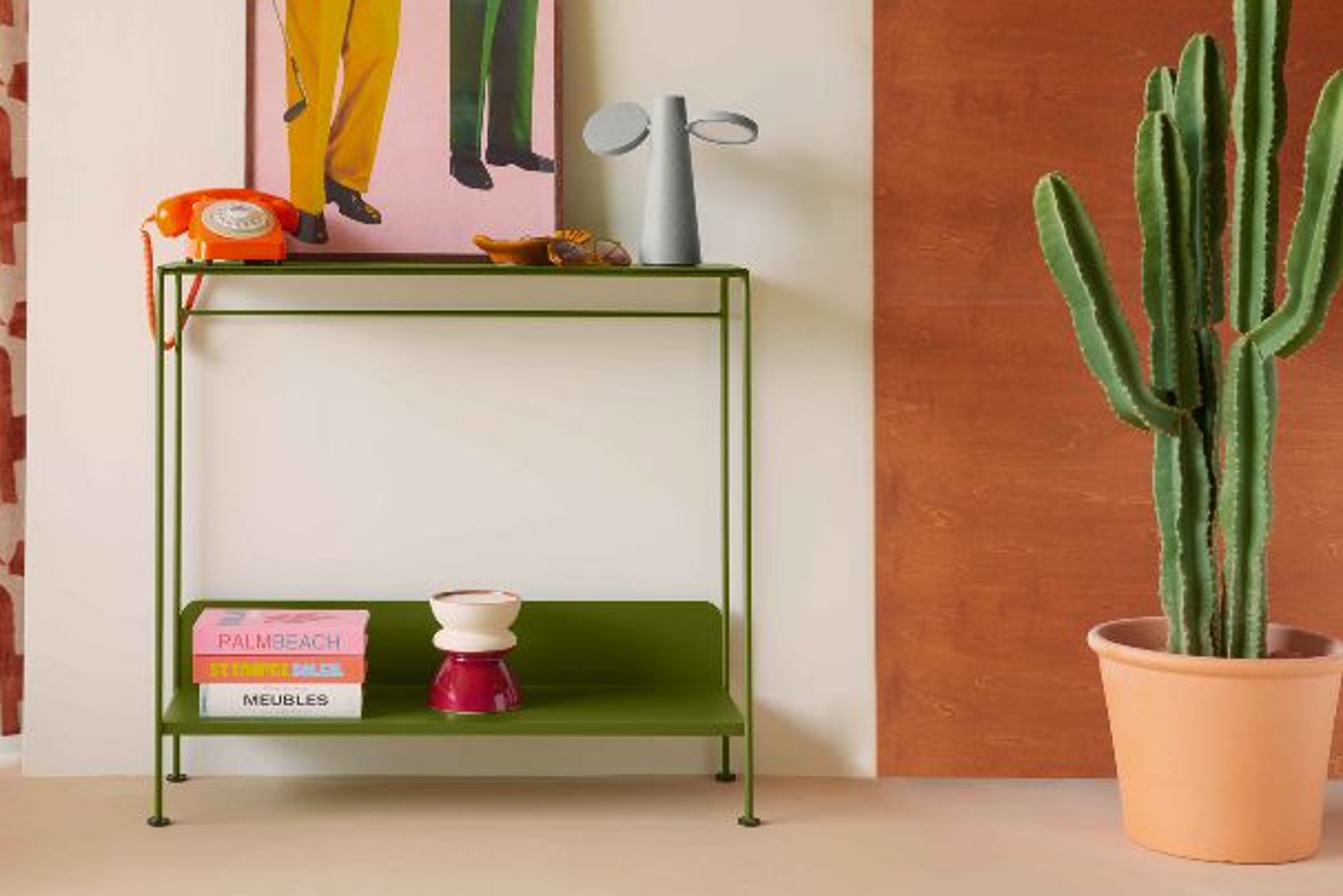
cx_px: 468
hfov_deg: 30.3
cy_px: 184
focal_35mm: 66
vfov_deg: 20.4
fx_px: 2462
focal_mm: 40
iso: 125
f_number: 14
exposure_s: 1/2
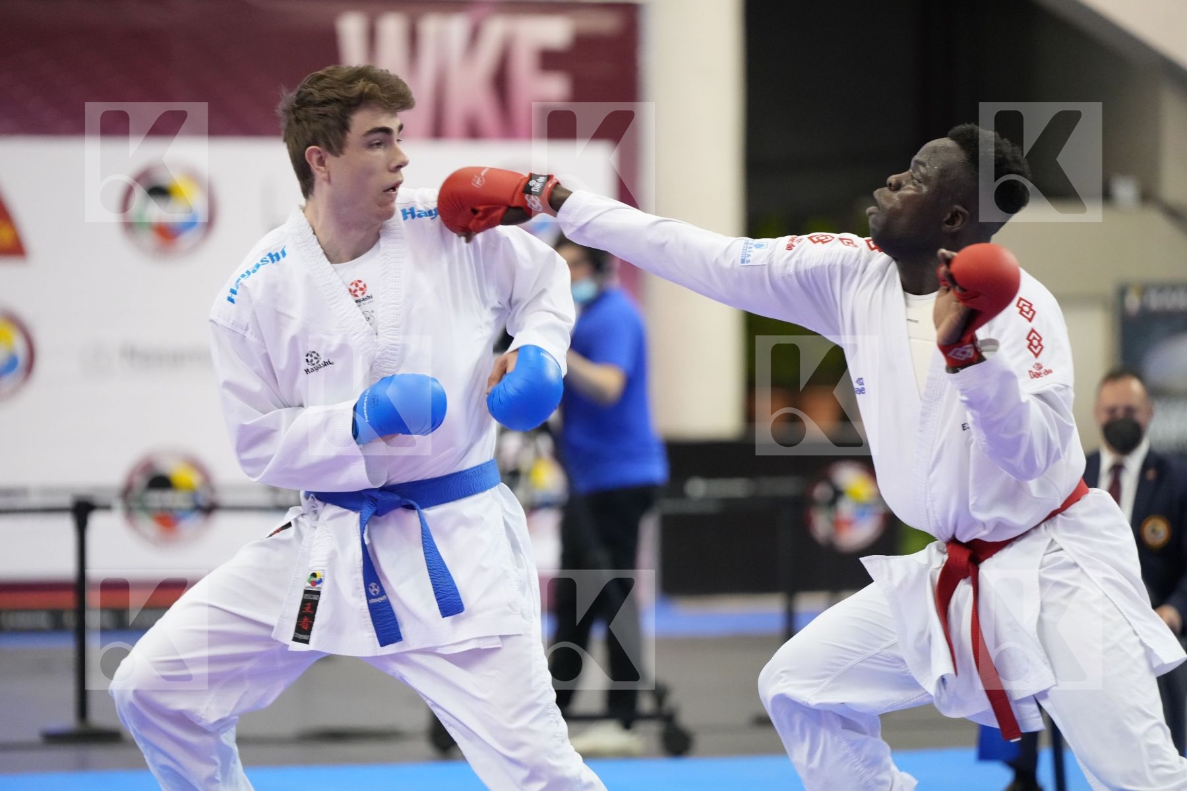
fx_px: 5770
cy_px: 396
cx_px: 594
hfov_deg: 11.7
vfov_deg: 7.8
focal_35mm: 175
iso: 5000
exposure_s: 1/1000
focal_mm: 175
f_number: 2.8
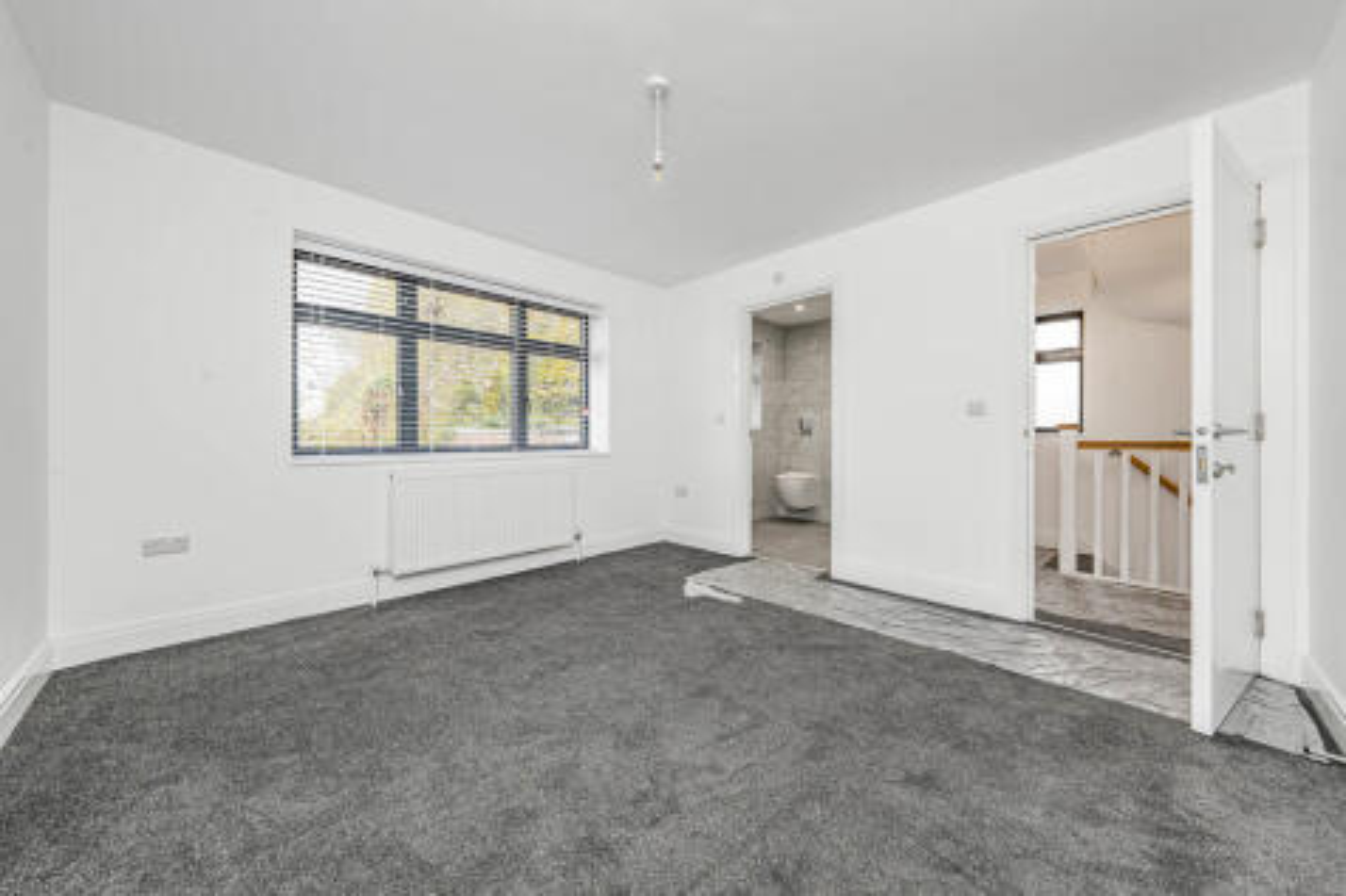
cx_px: 673
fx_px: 448
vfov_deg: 90.0
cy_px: 448
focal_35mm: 12
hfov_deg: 112.6
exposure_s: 1/10
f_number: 9
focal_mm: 12
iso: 320
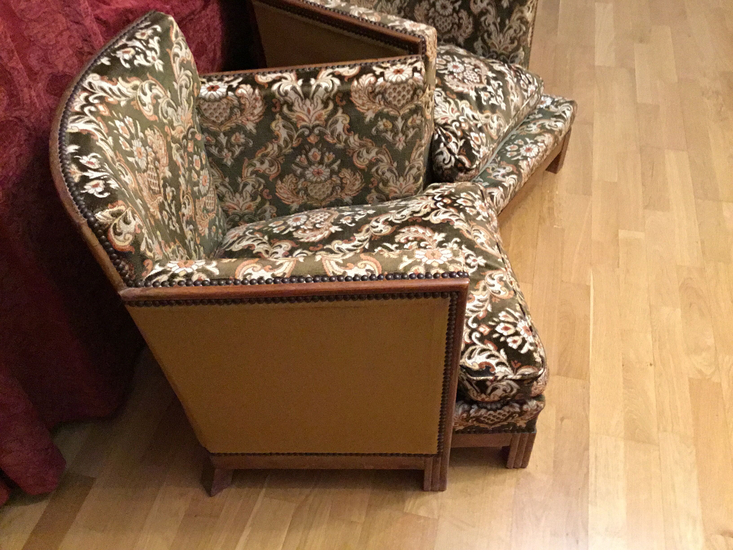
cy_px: 275
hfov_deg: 58.4
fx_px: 656
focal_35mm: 31
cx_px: 366
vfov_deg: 45.4
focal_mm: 3.3
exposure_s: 1/17
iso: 400
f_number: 2.4
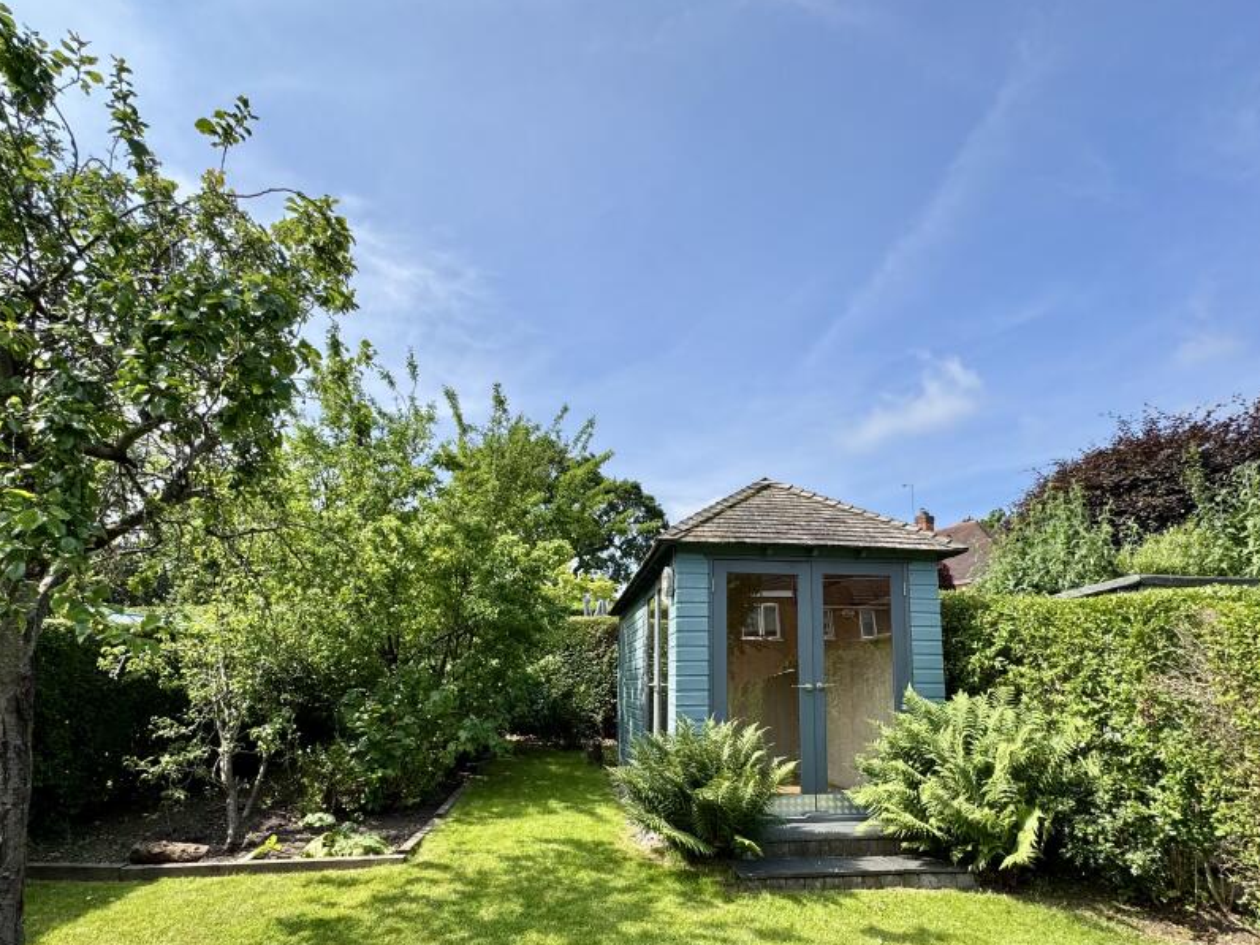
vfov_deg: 70.3
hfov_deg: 87.8
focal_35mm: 18
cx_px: 625
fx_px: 655
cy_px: 598
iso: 50
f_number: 2.2
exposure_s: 1/1178
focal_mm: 2.22
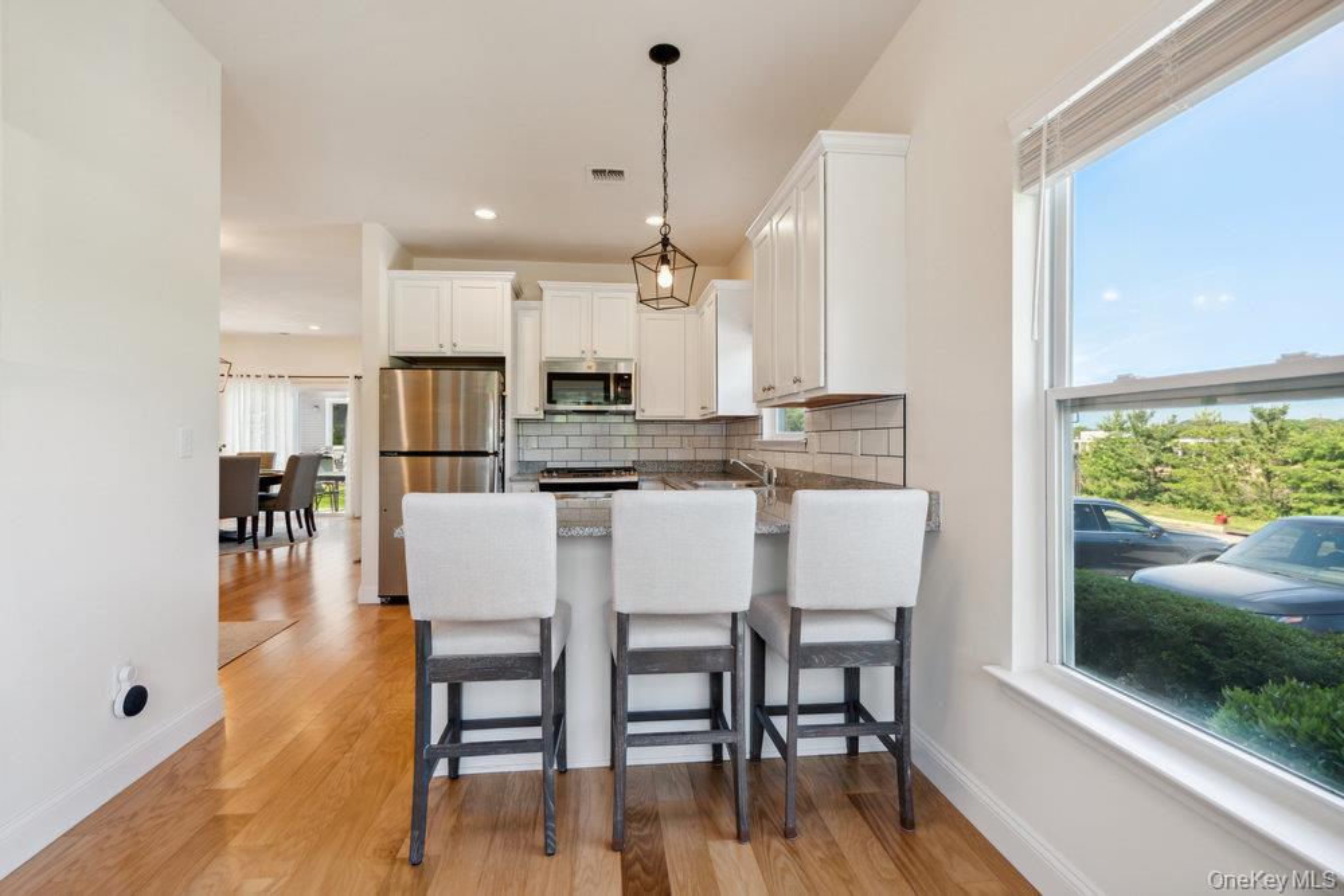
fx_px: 597
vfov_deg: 73.8
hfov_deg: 96.7
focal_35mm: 16
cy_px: 448
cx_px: 672
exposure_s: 1/80
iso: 400
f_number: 5.6
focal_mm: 16
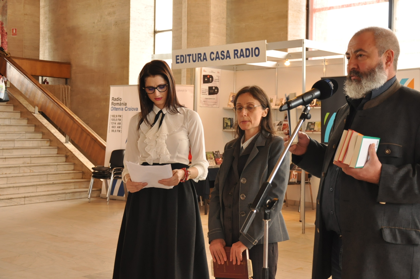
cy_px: 119
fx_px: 571
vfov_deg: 27.4
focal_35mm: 49
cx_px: 242
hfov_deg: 40.3
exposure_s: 1/100
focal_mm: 28
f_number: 5
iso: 800
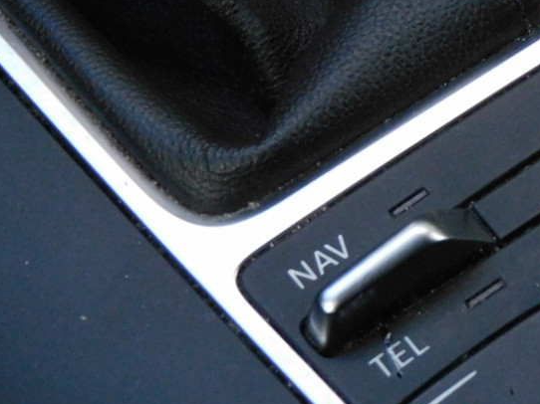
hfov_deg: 7.8
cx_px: 728
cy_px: 139
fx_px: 3914
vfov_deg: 5.9
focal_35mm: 251
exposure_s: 1/50
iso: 400
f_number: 4.5
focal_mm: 15.2
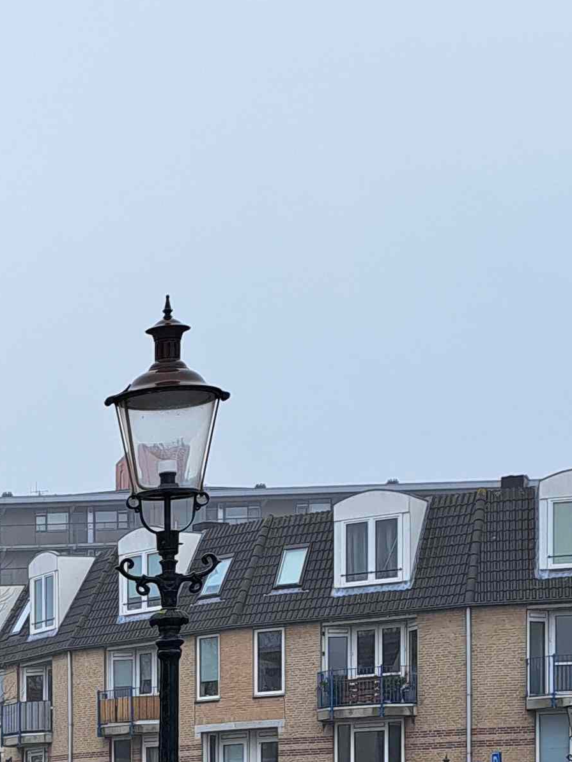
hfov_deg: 14.3
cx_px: -419
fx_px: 2049
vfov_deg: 19.8
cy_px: 926
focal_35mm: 93
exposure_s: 1/329
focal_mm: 5.23
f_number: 1.8
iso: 50
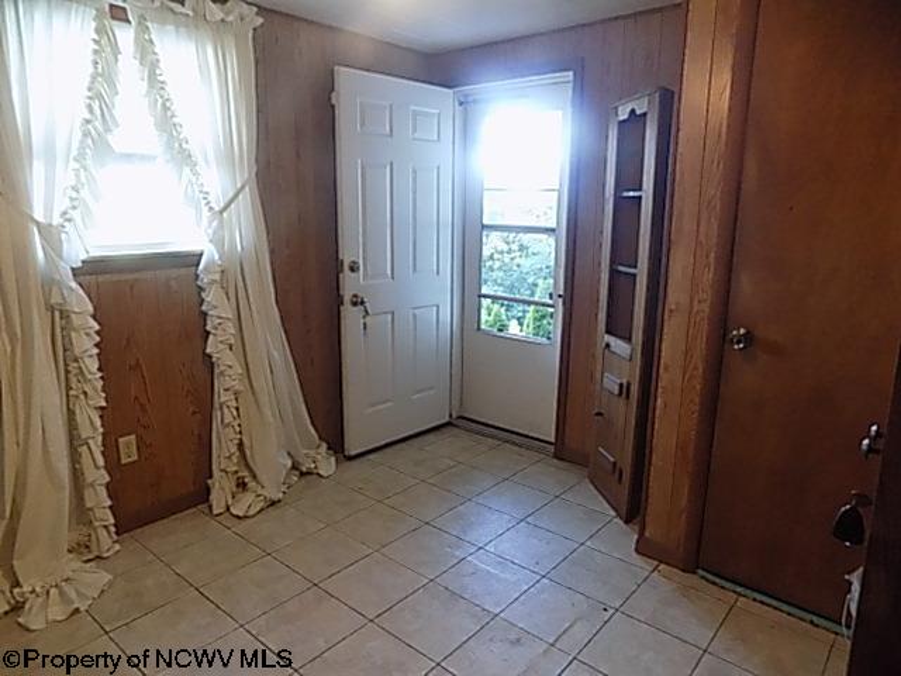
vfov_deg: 58.9
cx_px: 450
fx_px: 599
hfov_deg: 73.9
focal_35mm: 23
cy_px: 338
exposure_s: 1/25
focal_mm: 4
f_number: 3.1
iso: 400
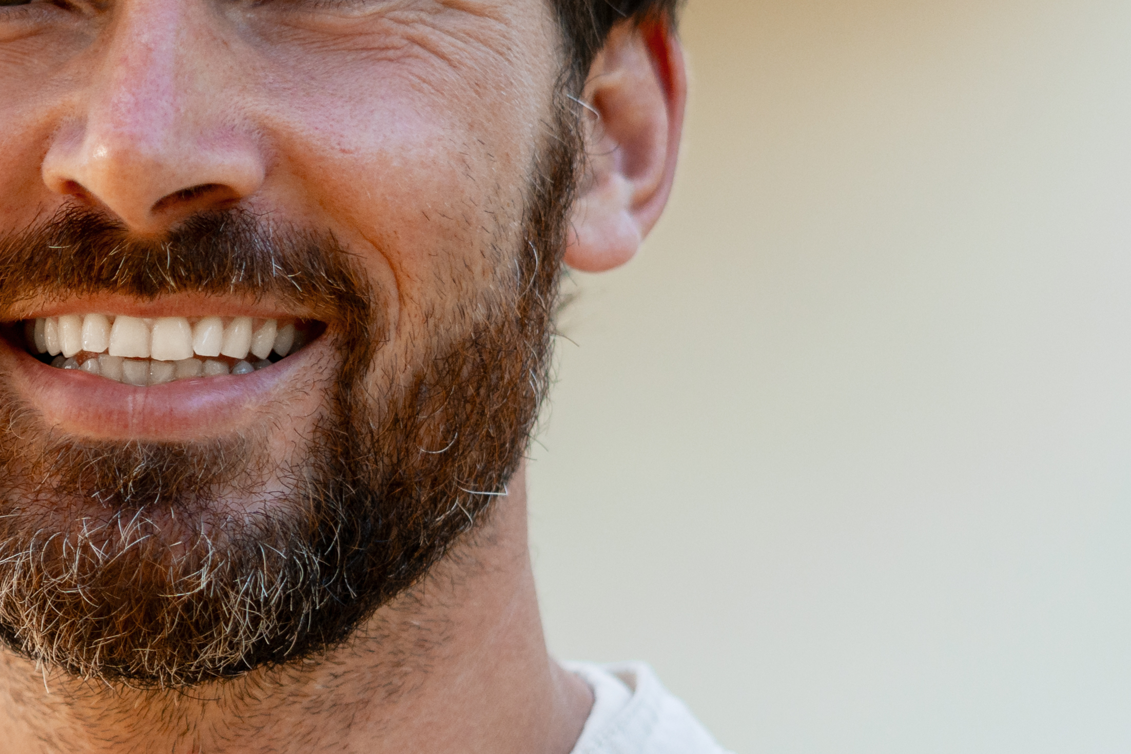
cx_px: -379
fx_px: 4995
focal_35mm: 159
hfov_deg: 12.5
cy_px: 461
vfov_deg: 8.6
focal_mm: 50
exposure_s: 1/800
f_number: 2.5
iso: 500
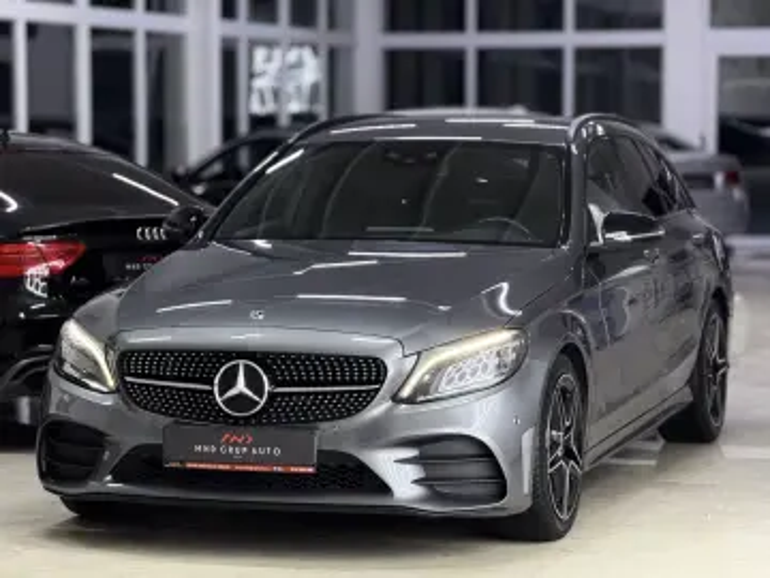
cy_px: 289
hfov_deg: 16.4
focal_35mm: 120
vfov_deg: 12.3
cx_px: 385
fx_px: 2669
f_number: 2.8
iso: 500
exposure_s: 1/100
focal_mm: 15.66
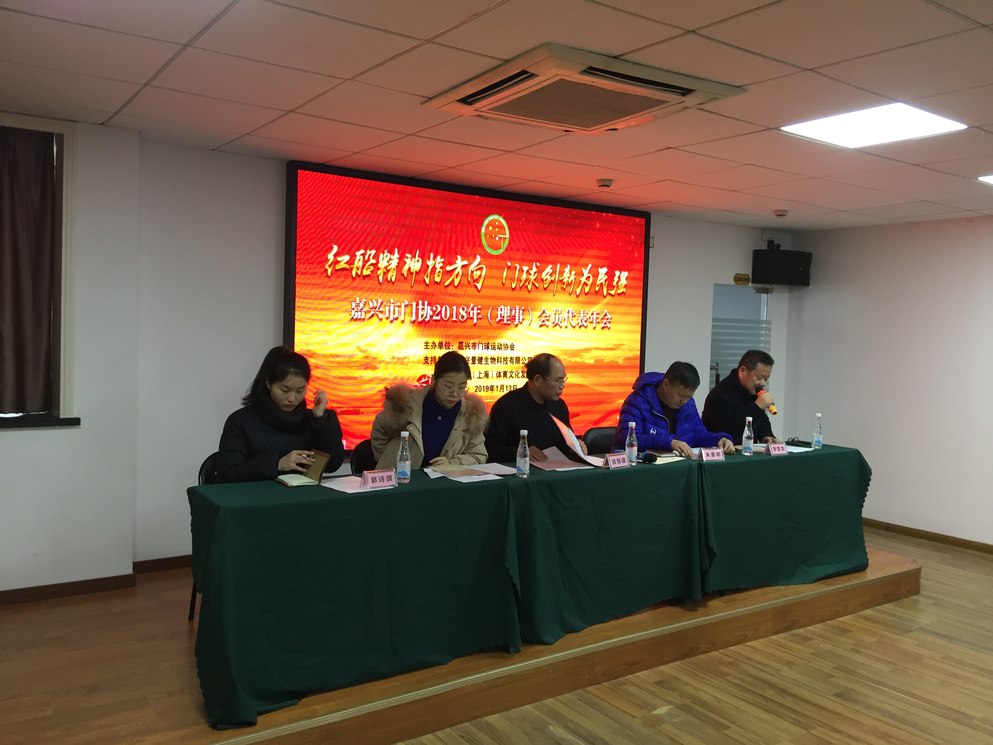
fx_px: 832
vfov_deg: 48.2
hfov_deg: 61.7
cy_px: 372
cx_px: 496
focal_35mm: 29
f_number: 2.2
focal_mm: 4.15
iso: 100
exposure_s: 1/33
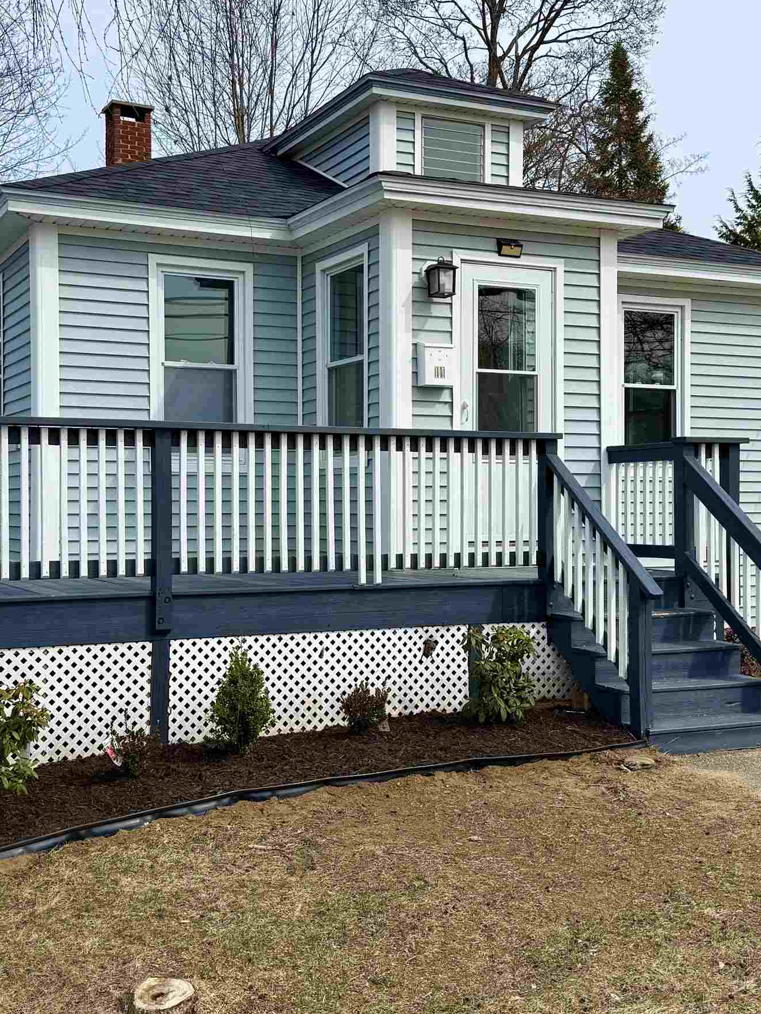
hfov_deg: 34.2
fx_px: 1231
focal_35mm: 42
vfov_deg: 44.8
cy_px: 485
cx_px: 295
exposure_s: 1/4673
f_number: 1.78
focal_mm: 6.76
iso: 80
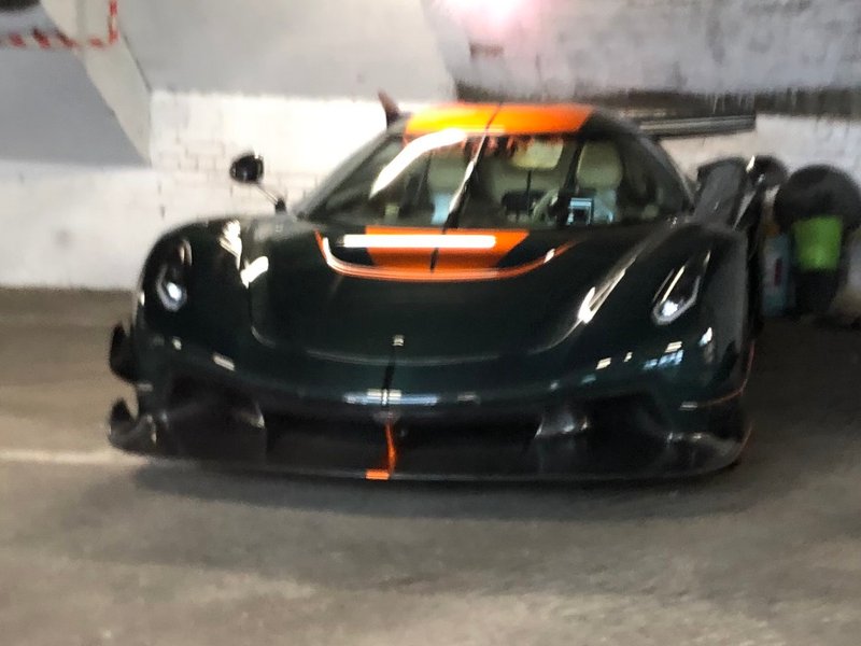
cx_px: 430
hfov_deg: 63.4
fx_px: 696
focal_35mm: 28
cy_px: 323
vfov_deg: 49.7
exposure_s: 1/17
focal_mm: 3.99
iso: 100
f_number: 1.8
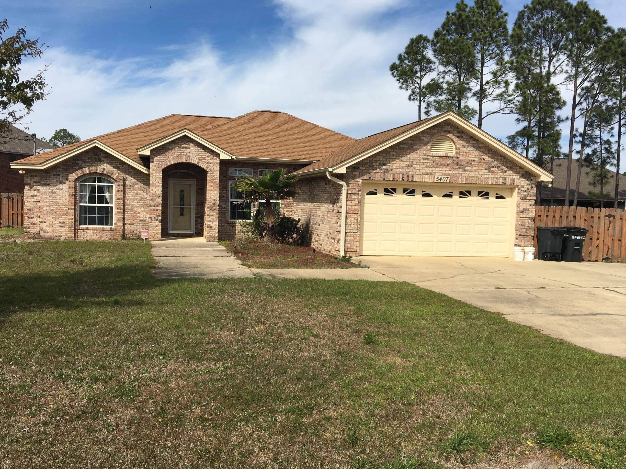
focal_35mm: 34
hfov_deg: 53.9
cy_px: 237
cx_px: 301
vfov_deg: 41.8
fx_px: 615
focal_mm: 4.15
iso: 25
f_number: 2.2
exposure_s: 1/2331
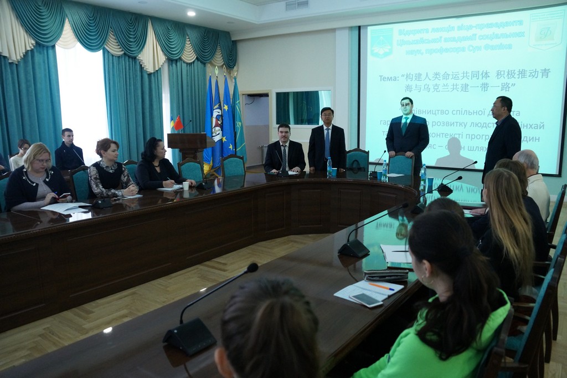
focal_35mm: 27
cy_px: 189
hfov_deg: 67.4
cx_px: 284
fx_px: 425
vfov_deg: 47.9
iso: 1600
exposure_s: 1/60
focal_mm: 18
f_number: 4
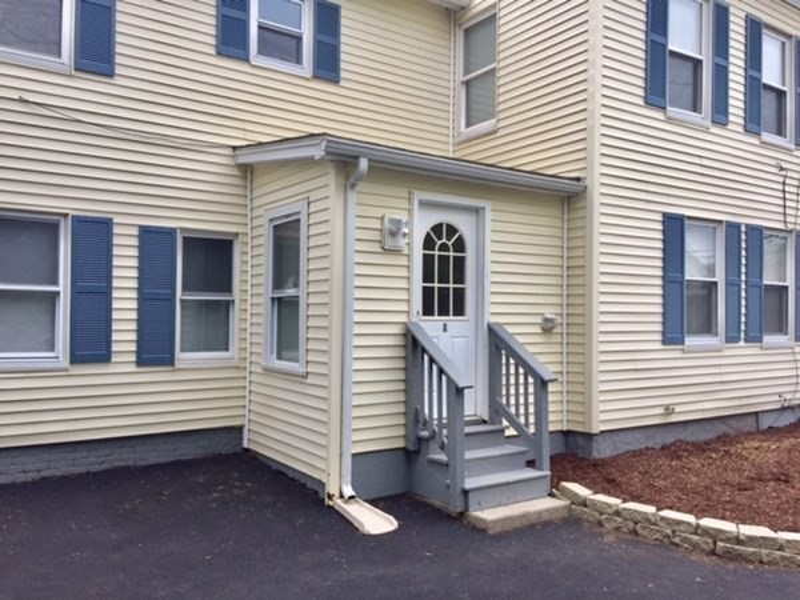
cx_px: 400
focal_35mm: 29
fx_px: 670
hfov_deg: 61.7
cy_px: 300
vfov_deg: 48.2
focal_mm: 4.15
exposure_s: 1/465
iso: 32
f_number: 2.2
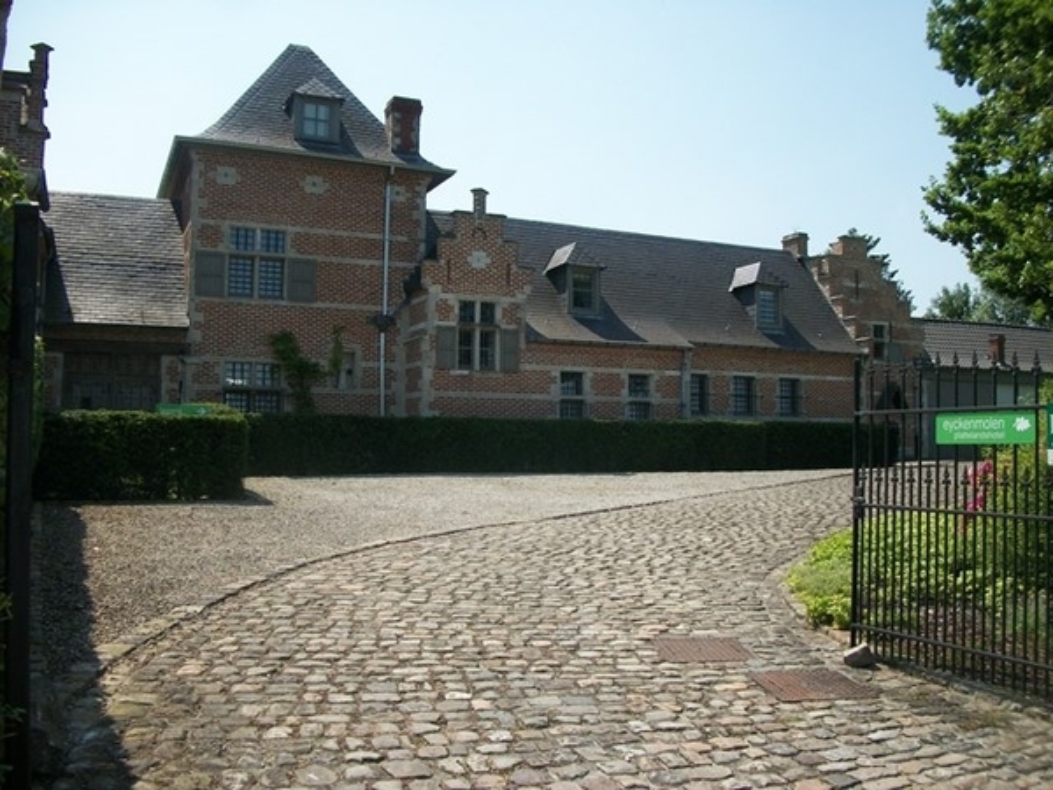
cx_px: 526
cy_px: 395
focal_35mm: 32
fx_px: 973
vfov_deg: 44.2
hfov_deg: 56.8
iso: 80
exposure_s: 1/160
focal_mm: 5.7
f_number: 8.8
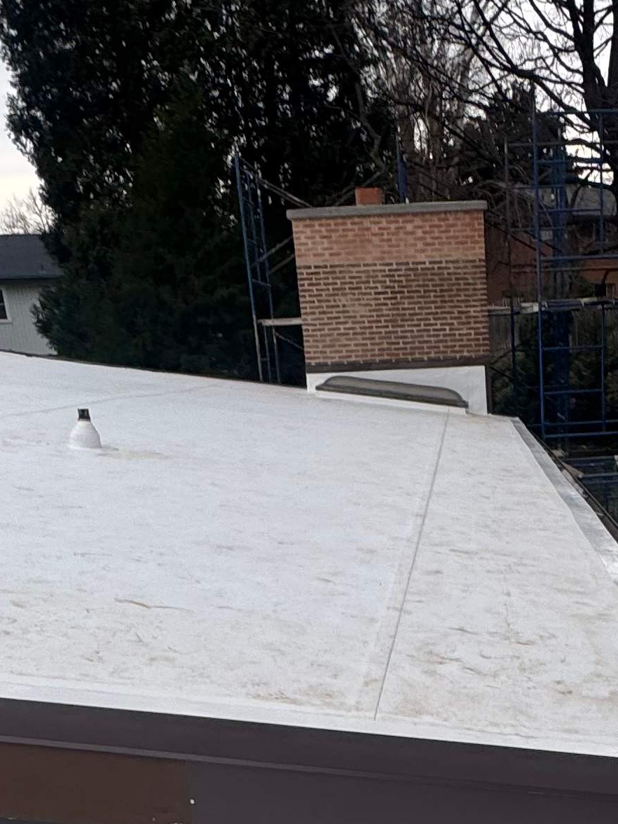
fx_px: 1143
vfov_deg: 36.6
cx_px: 506
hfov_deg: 29.5
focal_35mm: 48
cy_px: 777
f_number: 2.2
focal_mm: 2.22
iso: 40
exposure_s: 1/288
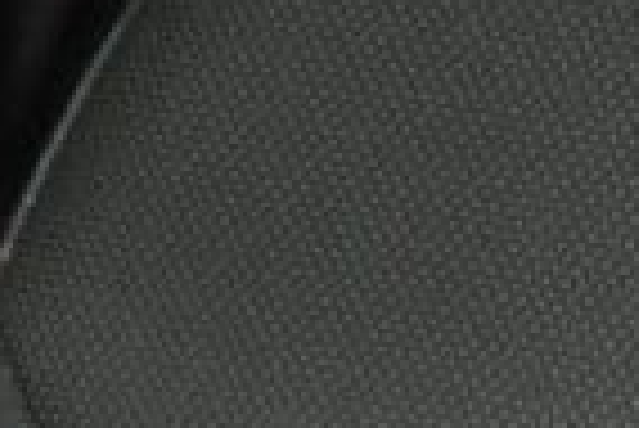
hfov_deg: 7.4
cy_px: -484
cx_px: 1062
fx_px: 4808
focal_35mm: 271
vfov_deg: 5.0
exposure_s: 1/40
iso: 2000
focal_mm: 25
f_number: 3.8
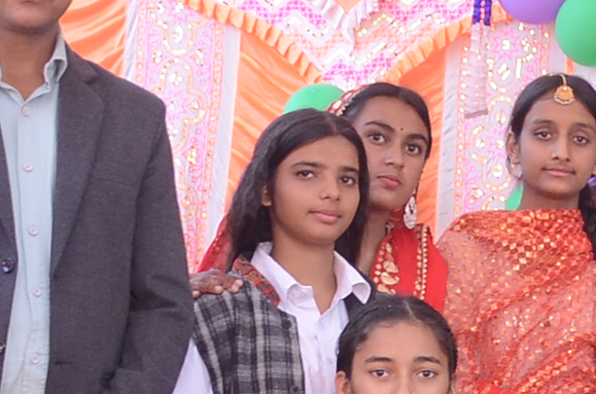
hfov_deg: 11.1
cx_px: 1292
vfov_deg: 8.3
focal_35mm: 163
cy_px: 438
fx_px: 2692
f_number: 4.5
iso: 400
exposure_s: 1/125
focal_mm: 18
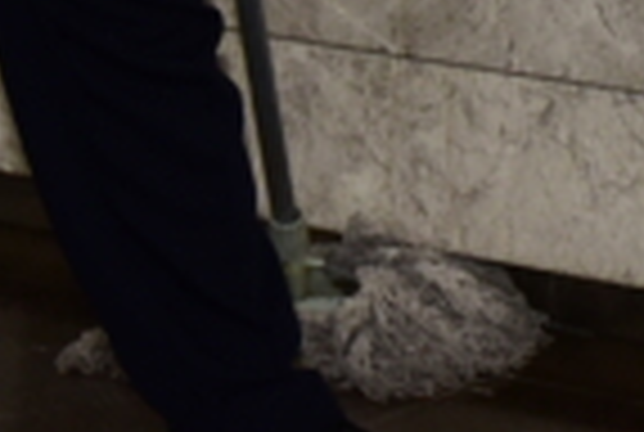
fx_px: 3998
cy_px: -297
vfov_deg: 6.1
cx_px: 1711
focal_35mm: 223
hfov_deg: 8.2
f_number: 4
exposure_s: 1/100
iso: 1000
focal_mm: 31
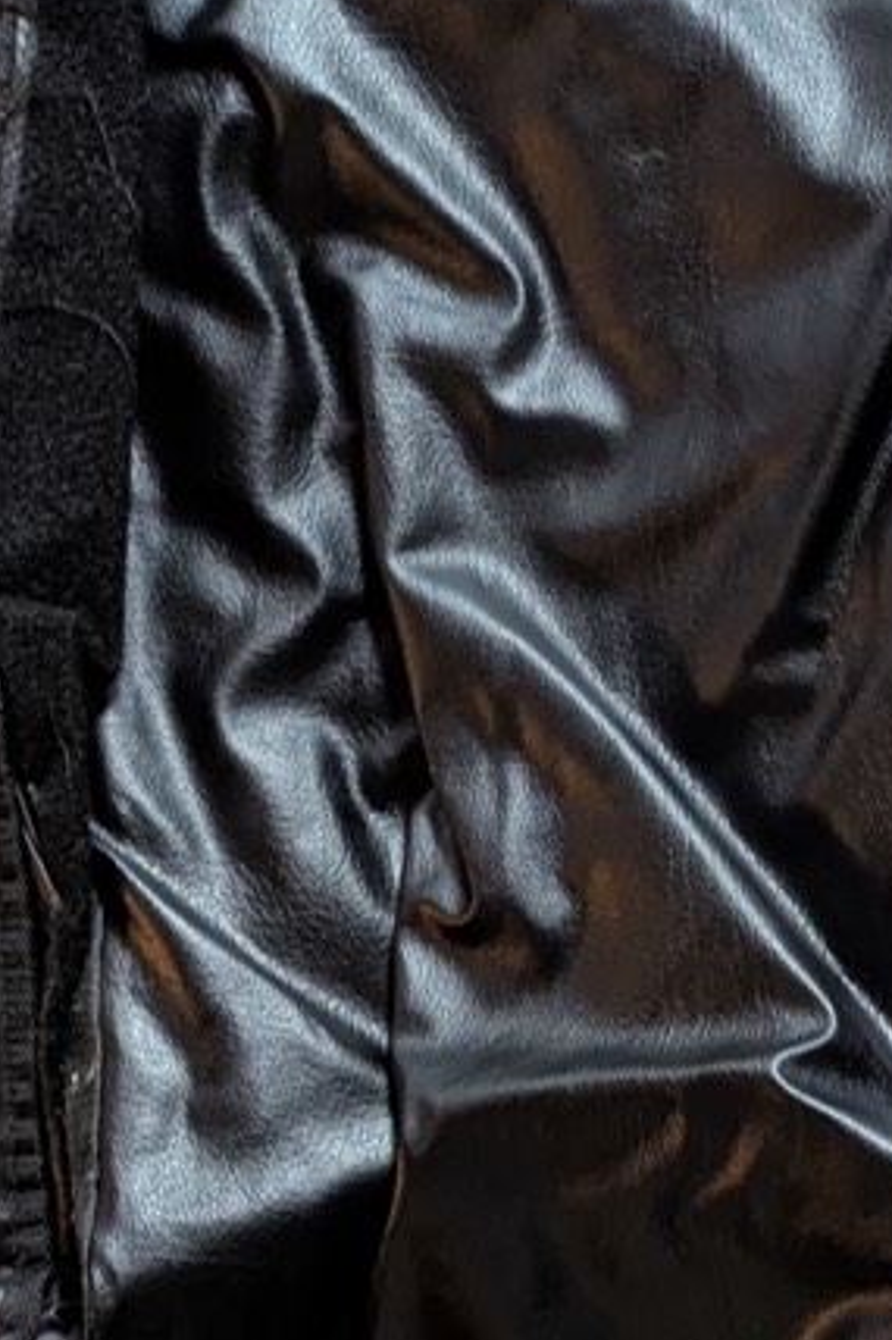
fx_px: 3459
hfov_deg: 14.7
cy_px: 553
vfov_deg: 21.9
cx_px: 613
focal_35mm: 93
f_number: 1.85
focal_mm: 6.81
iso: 1586
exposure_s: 1/43.1
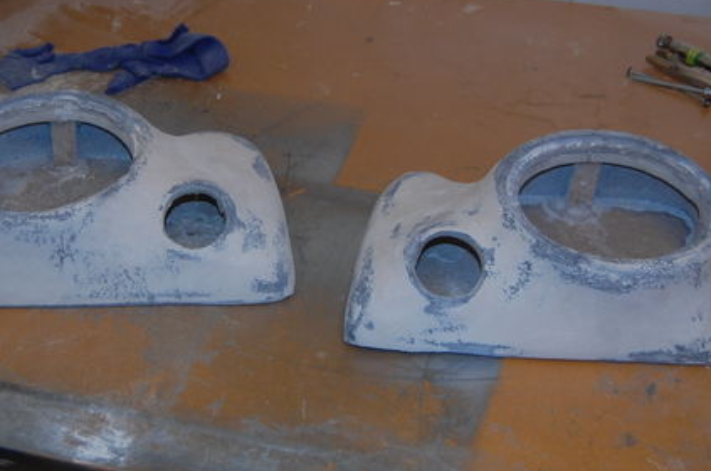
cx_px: 323
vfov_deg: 22.9
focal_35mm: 59
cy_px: 214
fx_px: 1163
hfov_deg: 34.0
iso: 400
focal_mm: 26
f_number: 4
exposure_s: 1/60
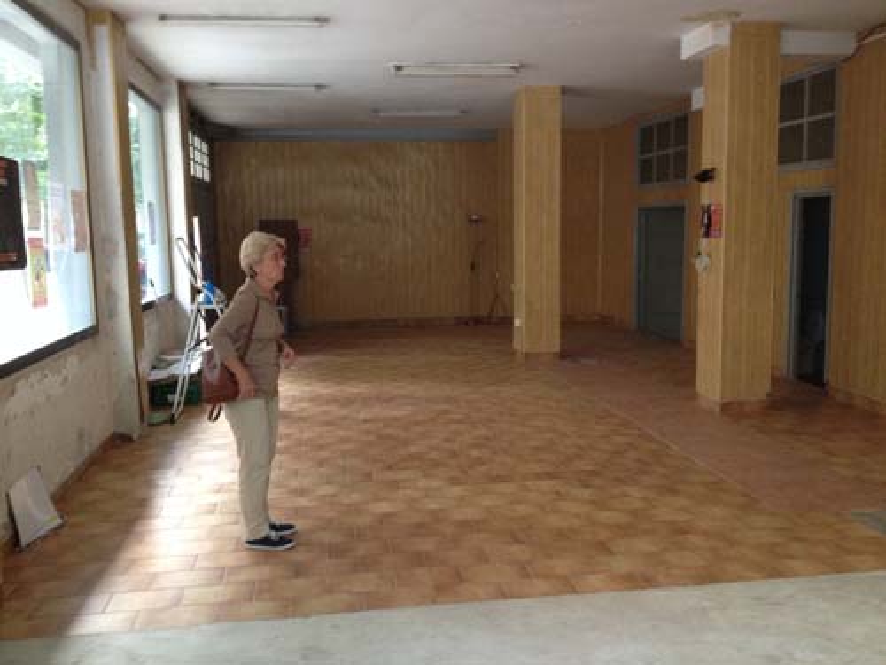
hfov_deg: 52.6
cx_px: 443
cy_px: 332
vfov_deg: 40.7
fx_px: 896
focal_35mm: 35
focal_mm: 4.28
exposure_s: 1/20
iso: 200
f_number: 2.4
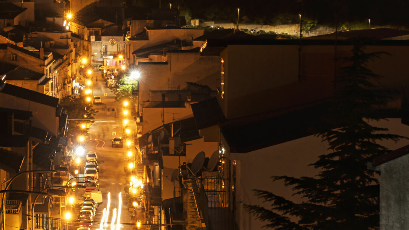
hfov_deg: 11.1
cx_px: 24
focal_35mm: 193
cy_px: -3
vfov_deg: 6.3
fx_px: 2093
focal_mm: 55
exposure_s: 26
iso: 160
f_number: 10
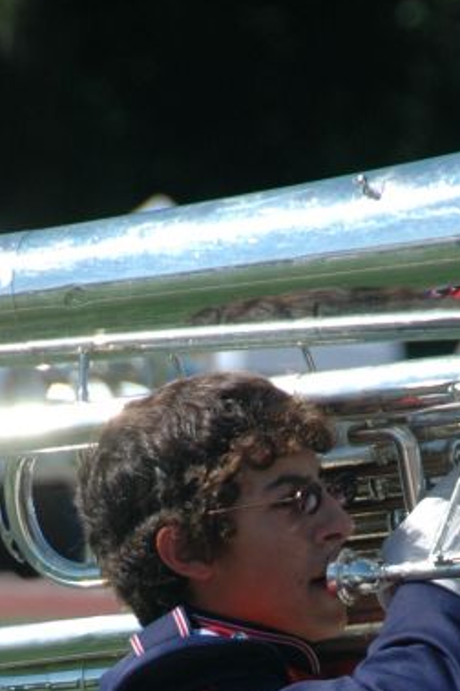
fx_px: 15552
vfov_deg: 2.5
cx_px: 372
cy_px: 820
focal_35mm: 810
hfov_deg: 1.7
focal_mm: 200
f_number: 7.1
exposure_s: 1/800
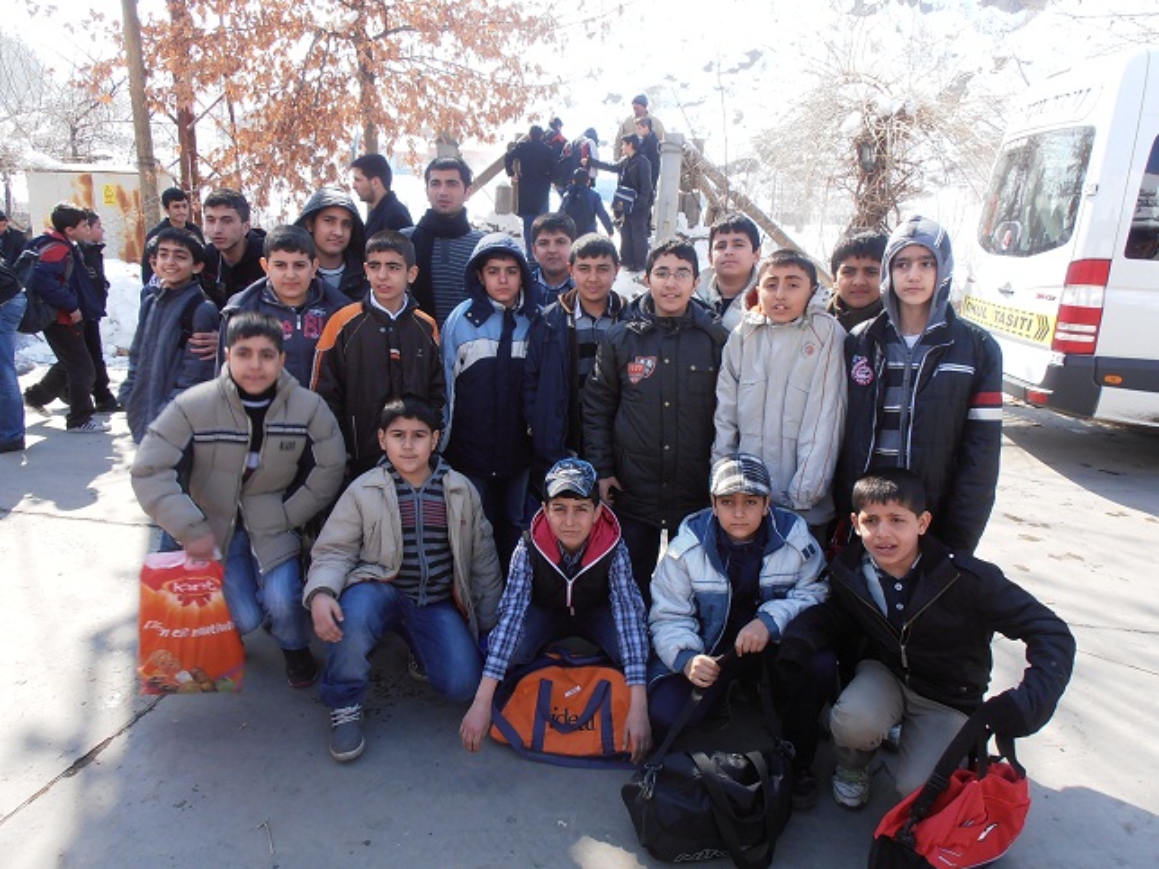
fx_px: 804
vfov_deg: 56.8
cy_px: 434
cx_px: 580
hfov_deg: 71.6
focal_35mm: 24
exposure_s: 1/60
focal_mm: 4.2
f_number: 7.9
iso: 80
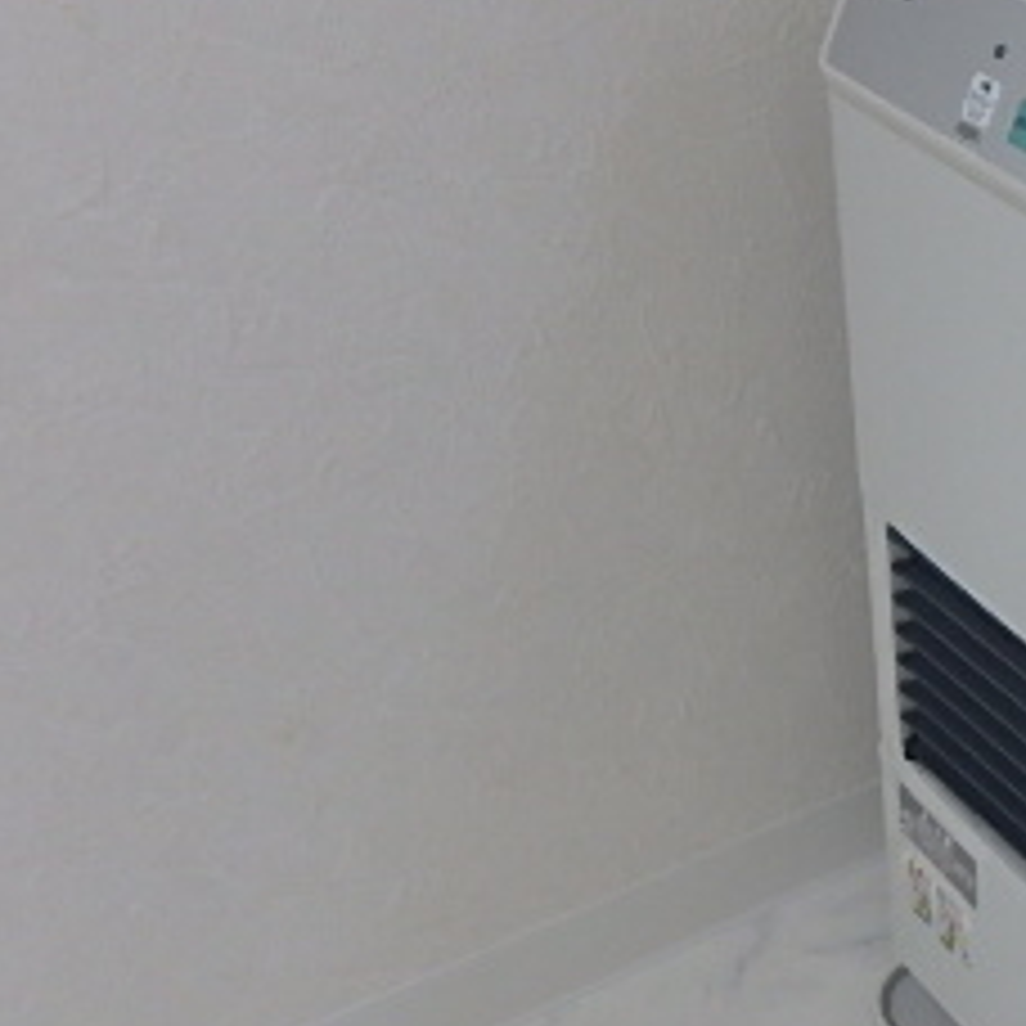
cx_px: 1431
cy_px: 760
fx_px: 1744
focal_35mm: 52
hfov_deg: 26.3
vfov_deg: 32.2
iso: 200
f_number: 3.5
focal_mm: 3.7
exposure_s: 1/30
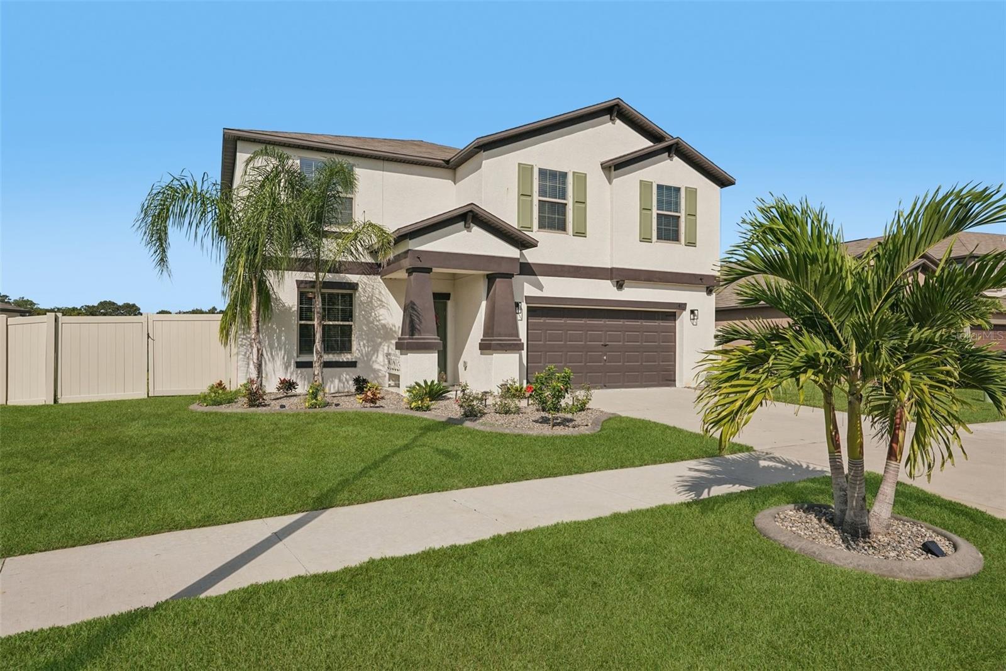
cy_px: 336
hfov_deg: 79.9
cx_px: 503
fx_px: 601
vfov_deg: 58.3
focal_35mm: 22
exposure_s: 1/1600
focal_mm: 21.5
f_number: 8
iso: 400
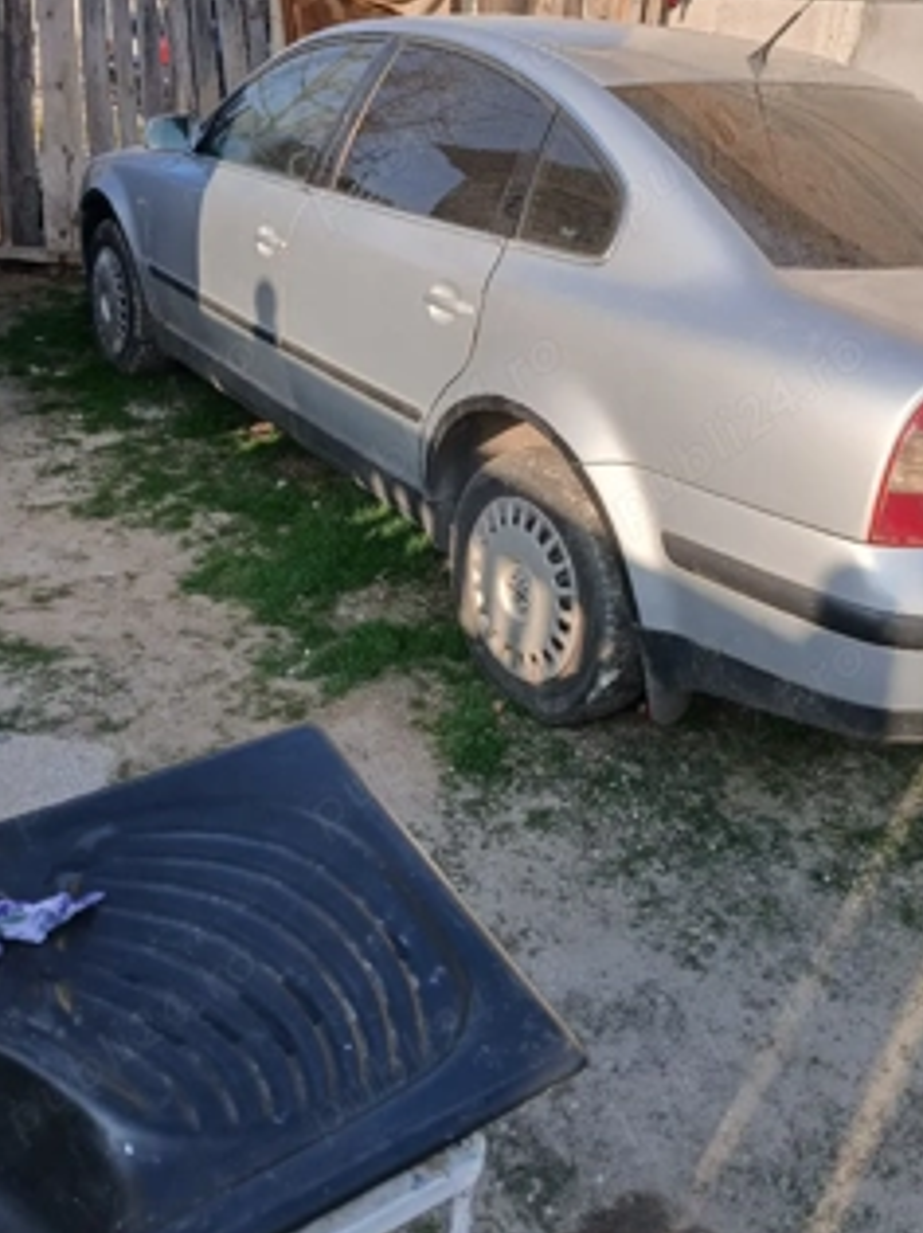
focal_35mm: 33
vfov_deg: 54.9
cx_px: 512
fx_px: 1174
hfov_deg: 42.9
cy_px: 478
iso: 20
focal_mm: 3.98
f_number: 1.8
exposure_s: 1/312
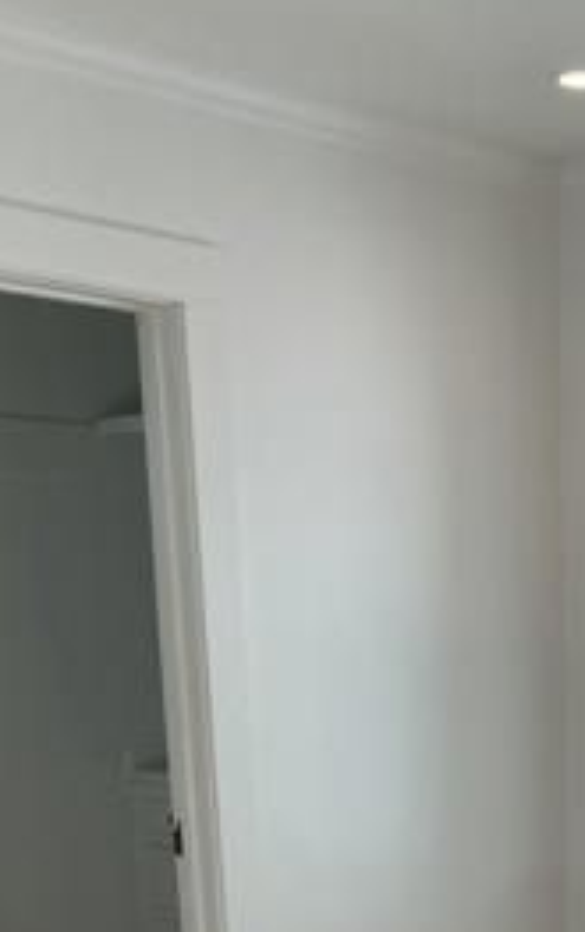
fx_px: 1704
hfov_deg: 18.6
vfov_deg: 27.3
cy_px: 1091
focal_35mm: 67
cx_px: 674
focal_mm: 4.25
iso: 32
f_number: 1.8
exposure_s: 1/179
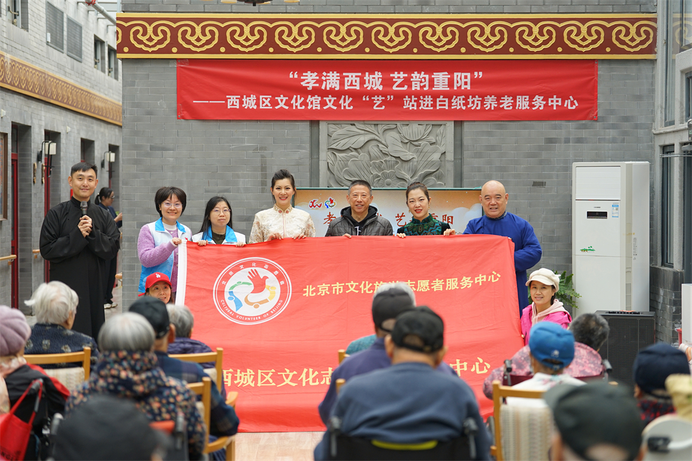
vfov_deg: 17.5
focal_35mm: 78
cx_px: 346
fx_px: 1499
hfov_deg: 26.0
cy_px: 230
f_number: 2.8
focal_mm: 78
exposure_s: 1/320
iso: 400
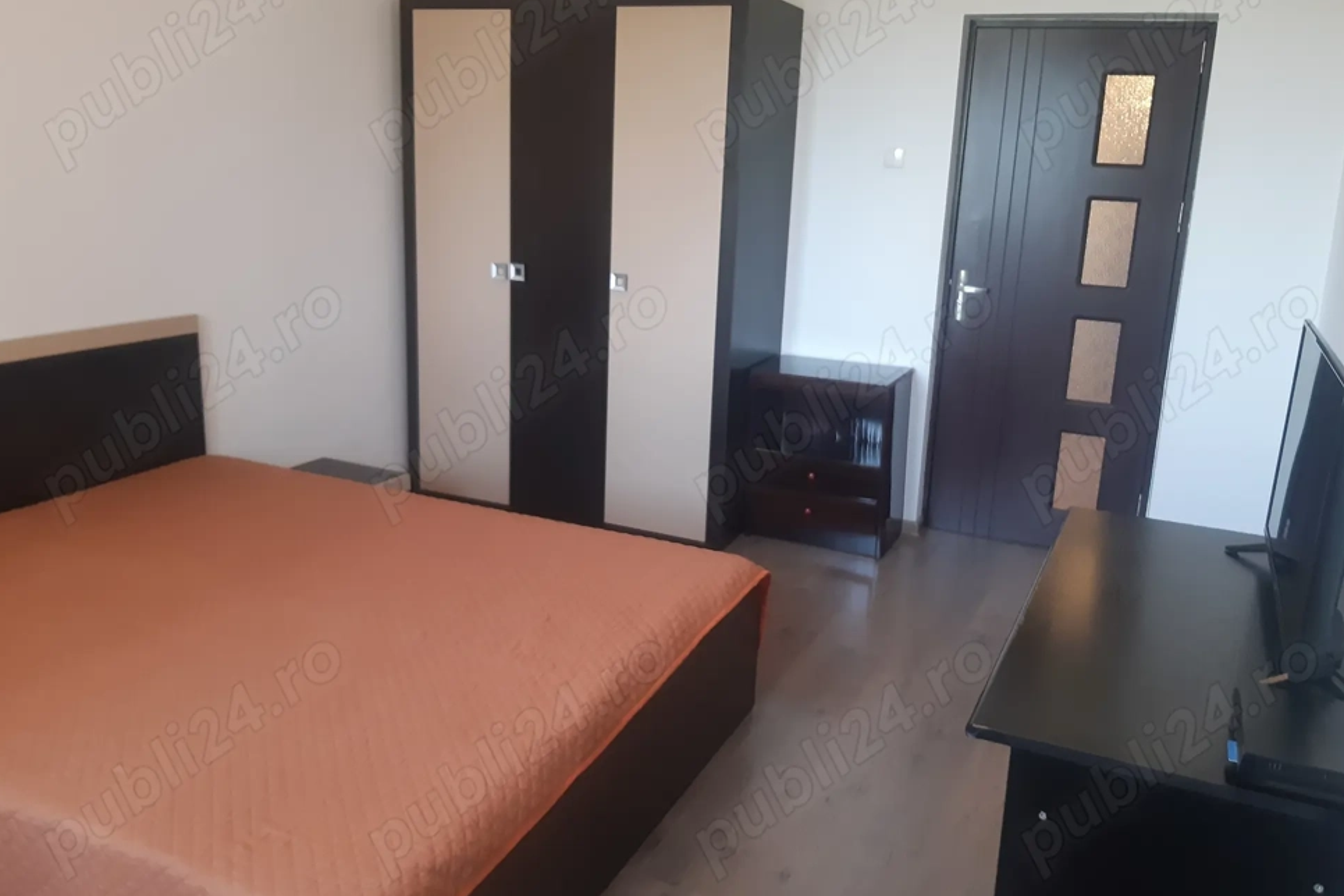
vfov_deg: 46.4
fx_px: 1045
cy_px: 422
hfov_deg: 65.5
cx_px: 679
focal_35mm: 28
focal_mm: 3.92
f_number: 1.7
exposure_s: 1/33
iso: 250
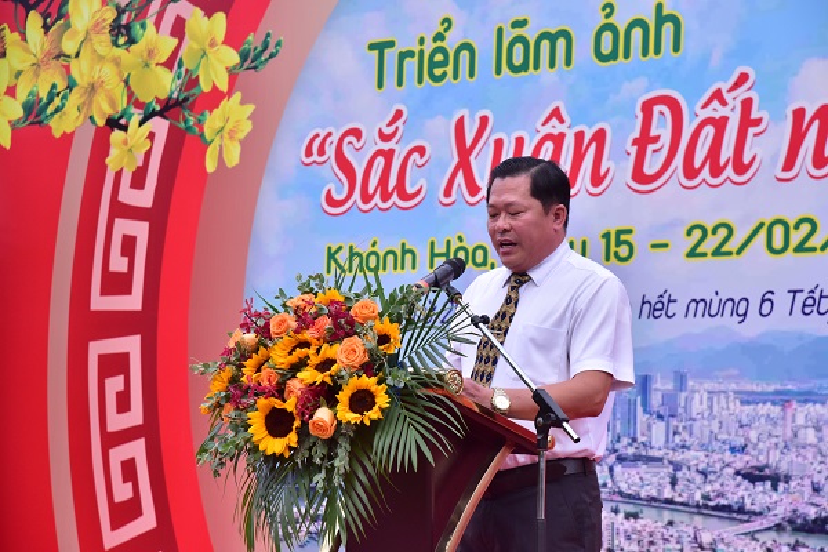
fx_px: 2300
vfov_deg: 13.7
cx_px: 414
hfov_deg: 20.4
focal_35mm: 100
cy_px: 276
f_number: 8
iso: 1600
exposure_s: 1/800
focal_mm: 100
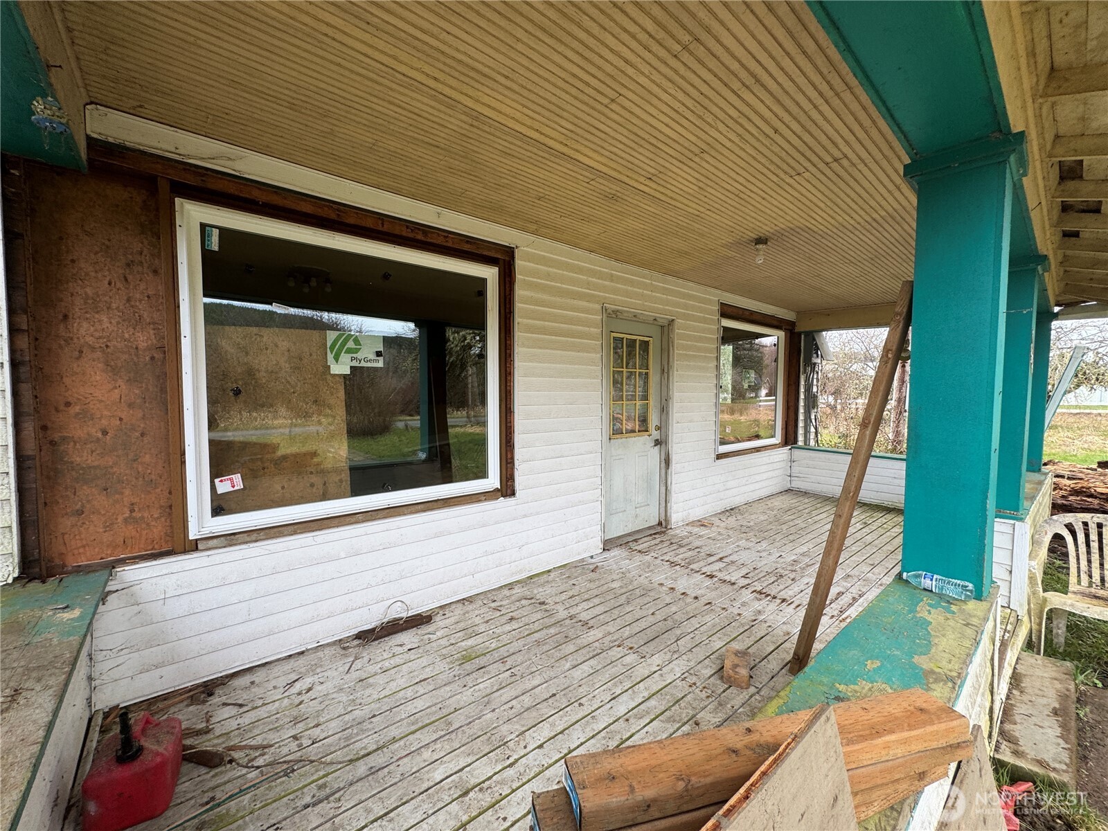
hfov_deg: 102.1
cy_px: 416
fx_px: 448
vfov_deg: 85.7
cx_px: 554
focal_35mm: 14
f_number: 2.2
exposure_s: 1/111
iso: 40
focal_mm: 2.22
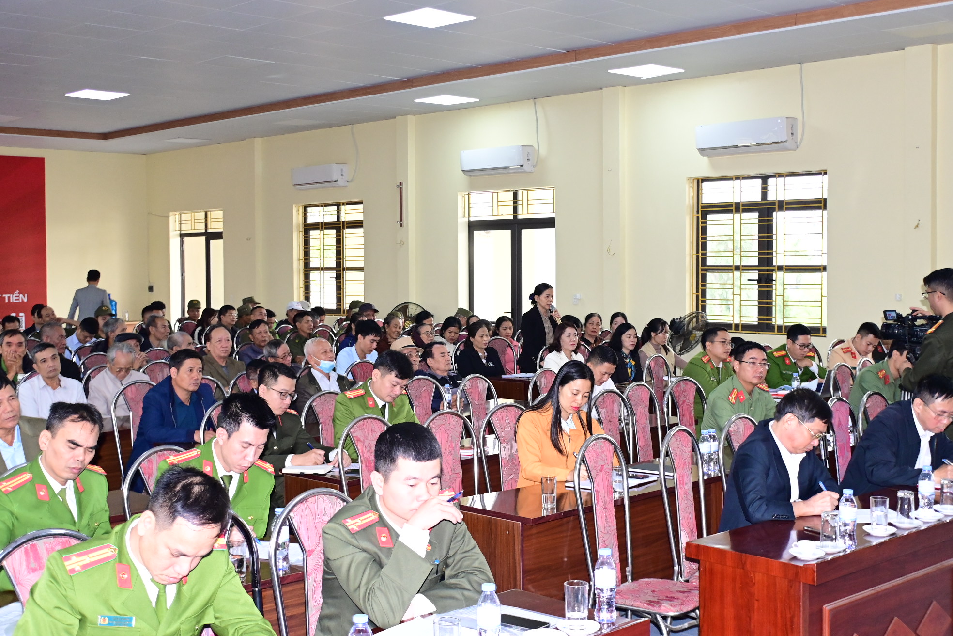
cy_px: 318
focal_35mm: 45
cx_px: 476
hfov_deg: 43.6
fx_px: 1191
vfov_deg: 29.9
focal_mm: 30
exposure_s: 1/200
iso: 2000
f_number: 4
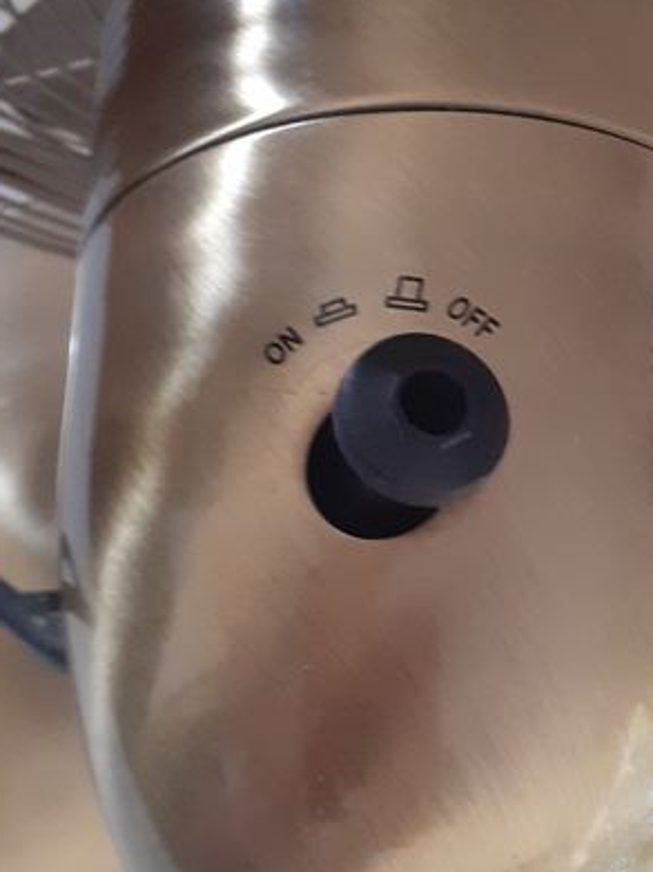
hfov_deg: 21.1
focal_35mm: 69
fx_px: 1736
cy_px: 207
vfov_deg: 27.7
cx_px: 519
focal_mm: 3.6
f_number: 1.9
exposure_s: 1/25
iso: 400
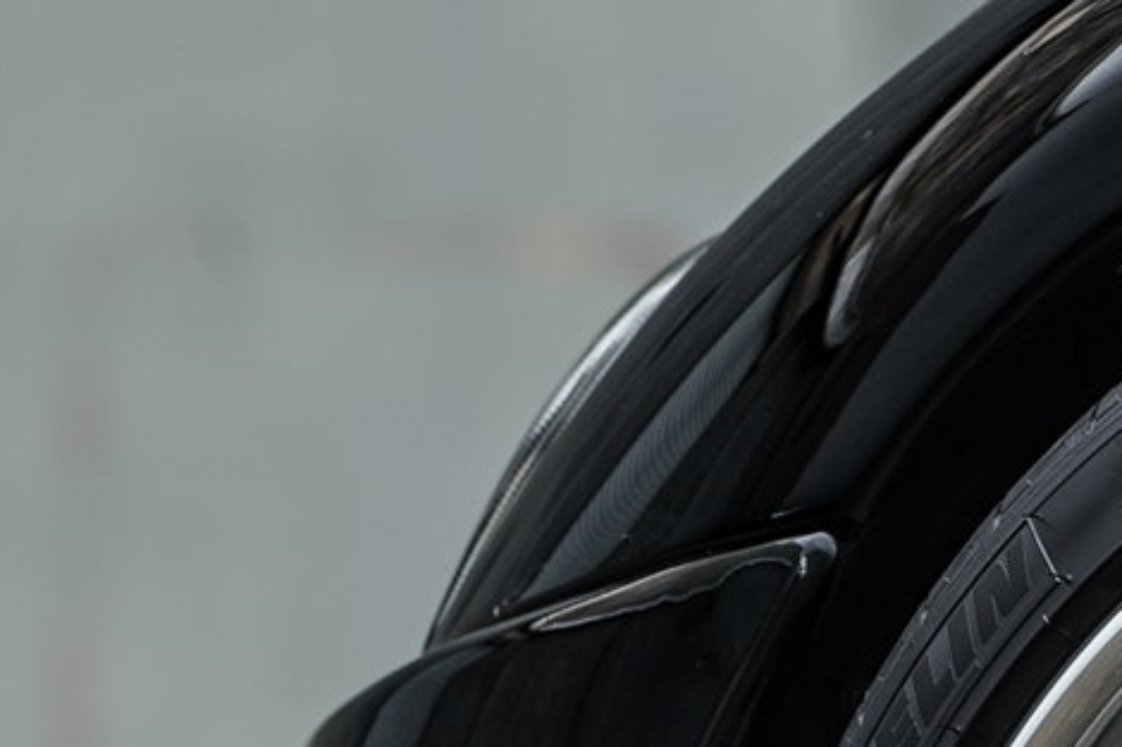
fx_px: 25453
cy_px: 1279
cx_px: 1151
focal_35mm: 817
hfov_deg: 2.5
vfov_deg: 1.7
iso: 125
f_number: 6.3
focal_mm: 200
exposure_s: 1/160
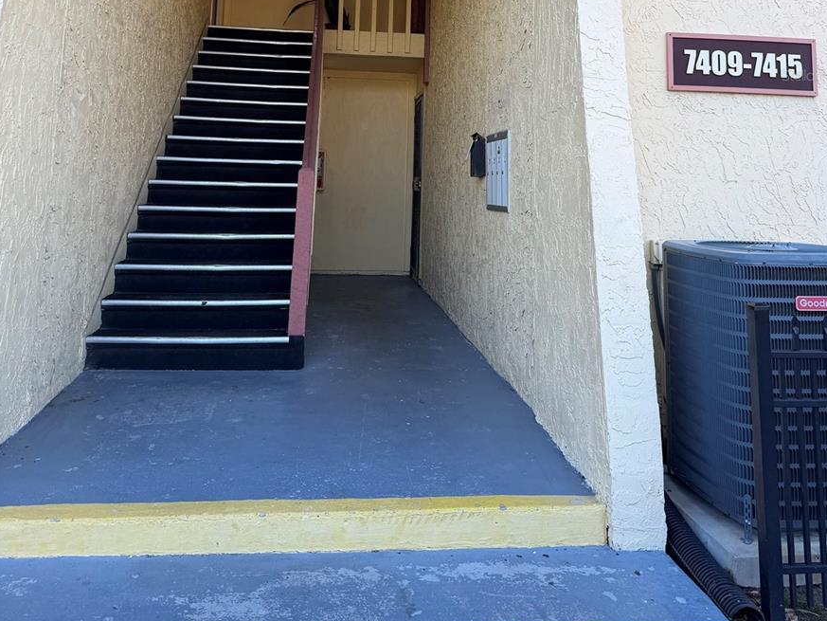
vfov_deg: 40.1
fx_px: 789
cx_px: 422
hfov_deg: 55.3
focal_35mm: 33
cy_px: 75
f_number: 1.78
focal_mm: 6.76
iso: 80
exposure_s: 1/435
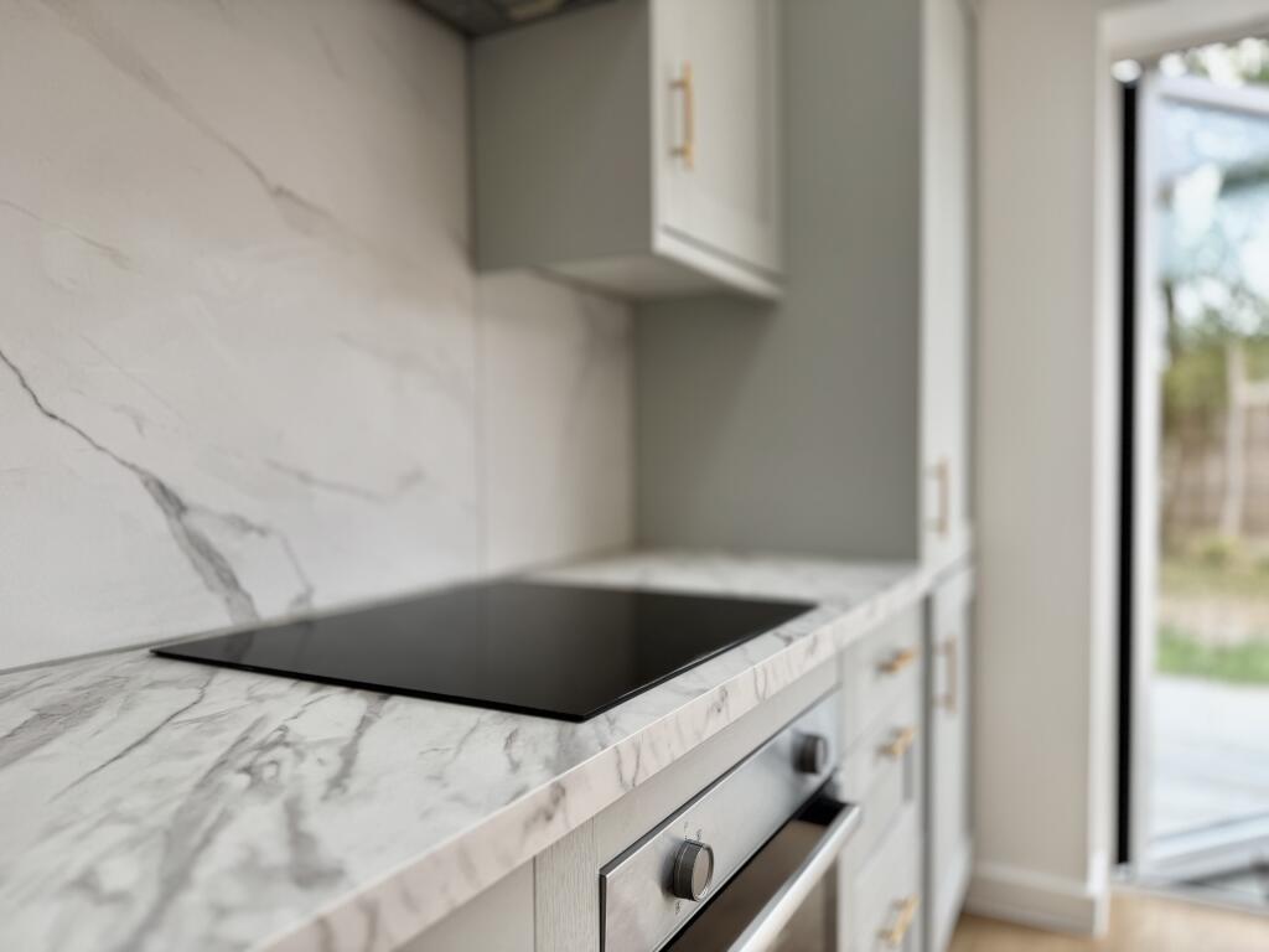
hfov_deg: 71.6
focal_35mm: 24
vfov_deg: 56.8
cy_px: 476
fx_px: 880
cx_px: 634
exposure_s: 1/146
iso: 64
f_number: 1.78
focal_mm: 6.76
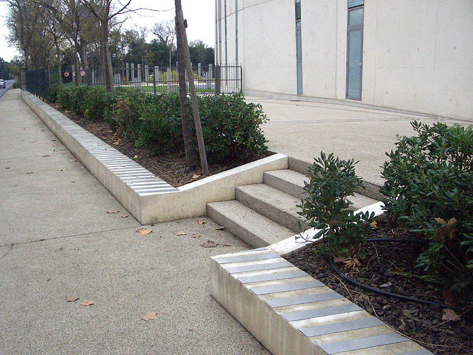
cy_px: 178
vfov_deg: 40.7
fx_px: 478
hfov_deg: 52.6
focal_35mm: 35
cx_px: 236
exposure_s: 1/500
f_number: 4.3
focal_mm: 5.8
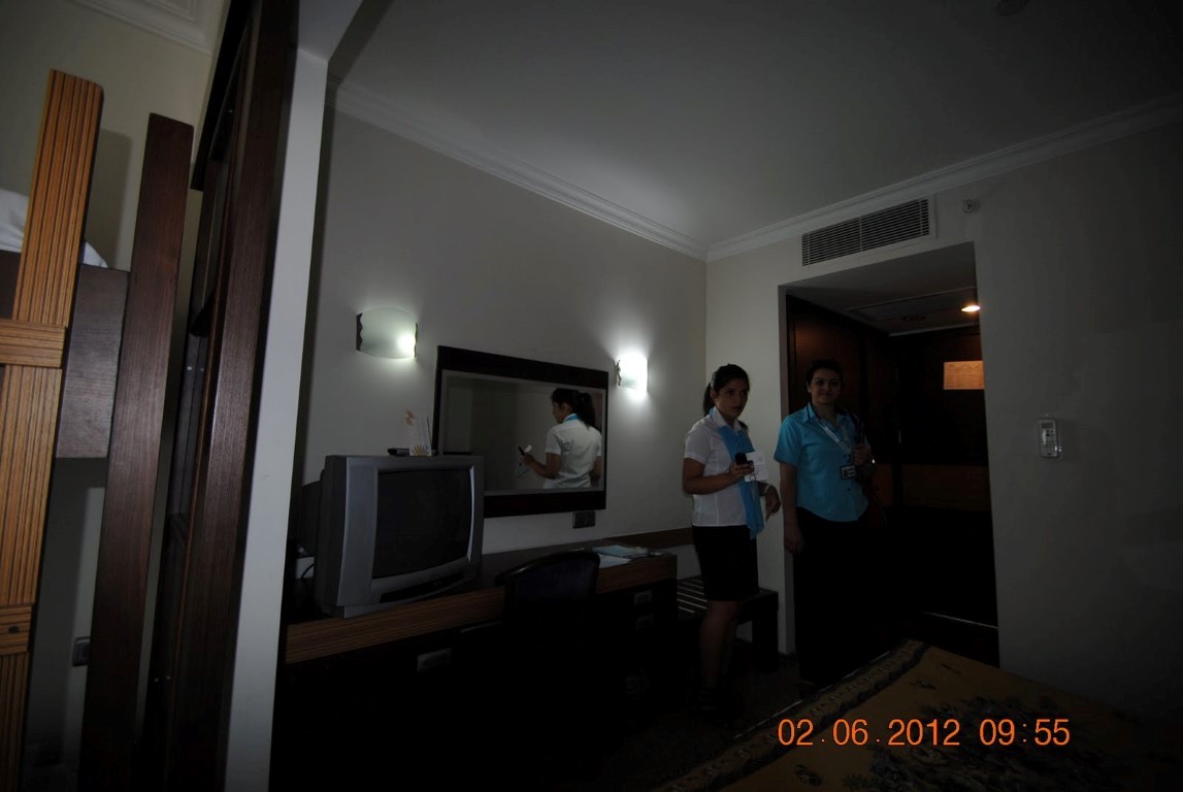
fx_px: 494
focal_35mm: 15
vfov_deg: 77.5
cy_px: 396
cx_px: 592
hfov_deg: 100.3
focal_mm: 10
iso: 200
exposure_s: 1/60
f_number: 3.5
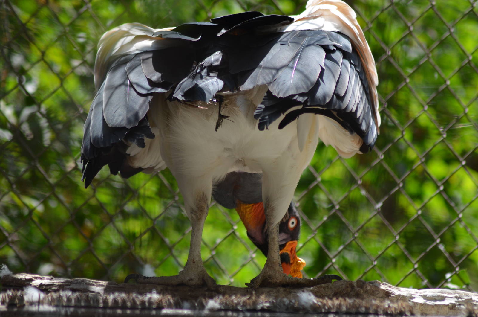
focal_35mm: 375
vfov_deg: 3.7
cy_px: 158
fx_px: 4969
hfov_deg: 5.5
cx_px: 239
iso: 500
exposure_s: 1/1000
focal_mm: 250
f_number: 5
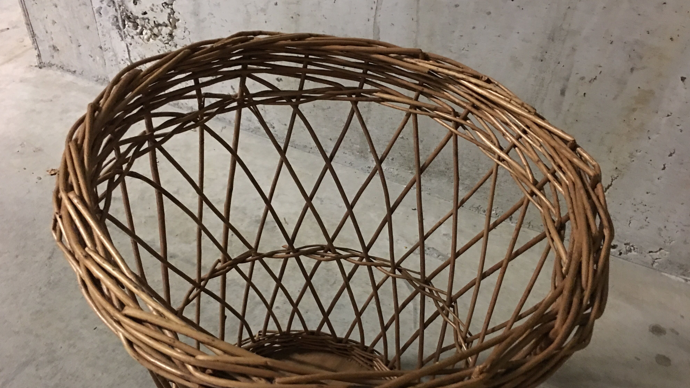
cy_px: 238
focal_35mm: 32
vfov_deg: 36.5
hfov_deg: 61.0
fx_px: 585
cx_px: 345
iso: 100
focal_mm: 4.15
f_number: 2.2
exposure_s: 1/4
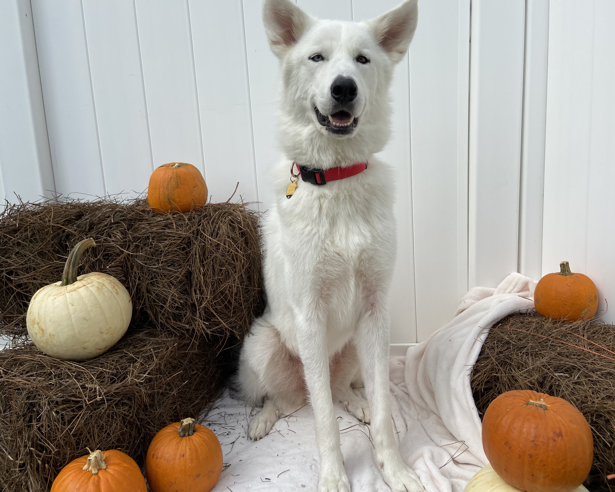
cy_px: 241
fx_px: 510
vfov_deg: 51.5
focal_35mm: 28
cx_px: 321
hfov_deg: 62.2
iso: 32
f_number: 1.8
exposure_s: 1/3205
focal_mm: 4.25
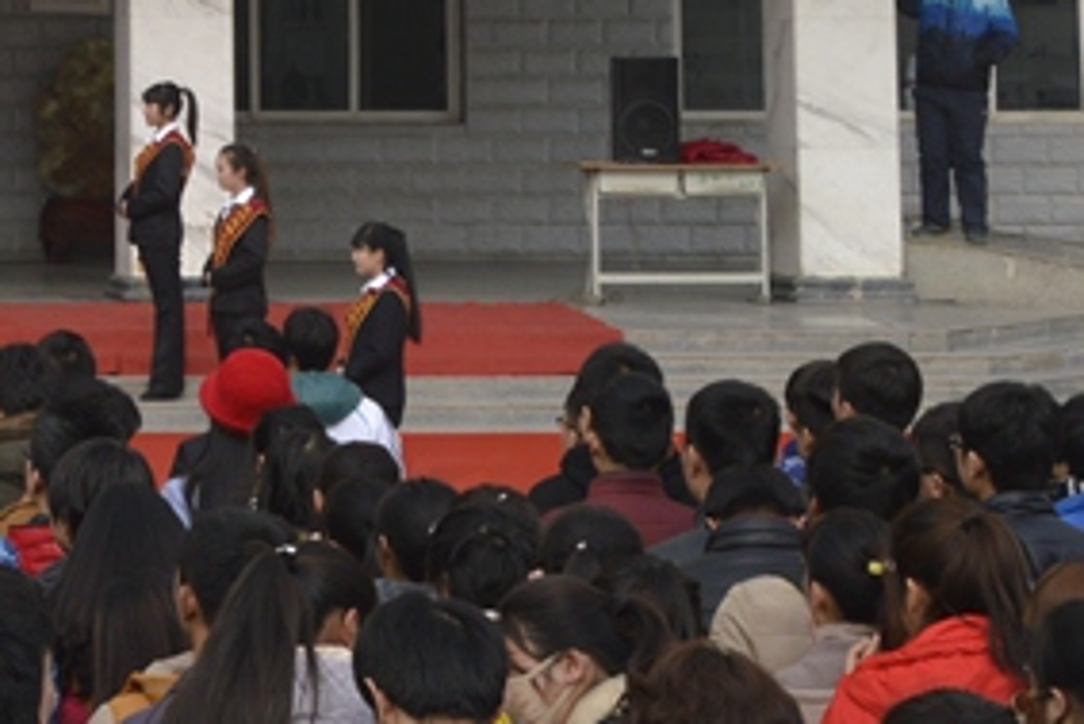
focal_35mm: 127
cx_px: -383
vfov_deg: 10.5
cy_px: -316
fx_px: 3826
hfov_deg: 15.3
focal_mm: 24
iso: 100
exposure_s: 1/200
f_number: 10
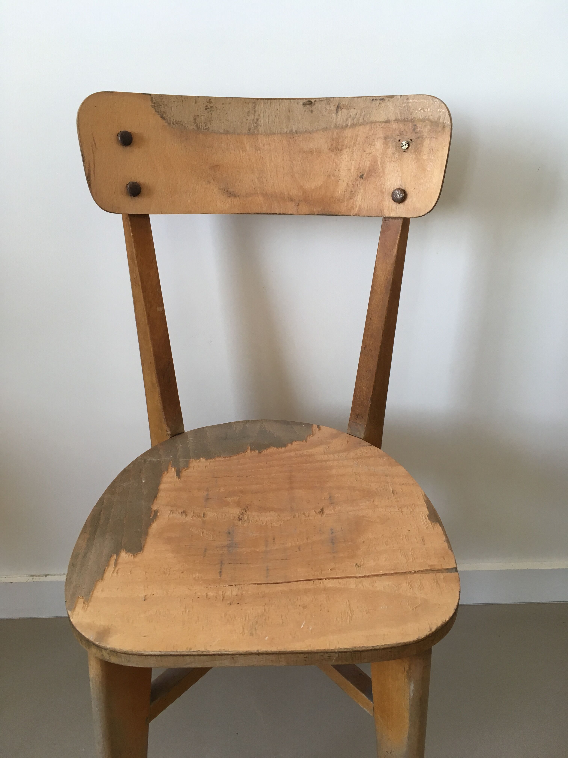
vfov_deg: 61.7
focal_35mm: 29
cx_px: 284
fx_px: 634
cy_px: 379
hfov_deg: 48.2
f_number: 2.2
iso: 25
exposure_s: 1/33
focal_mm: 4.15
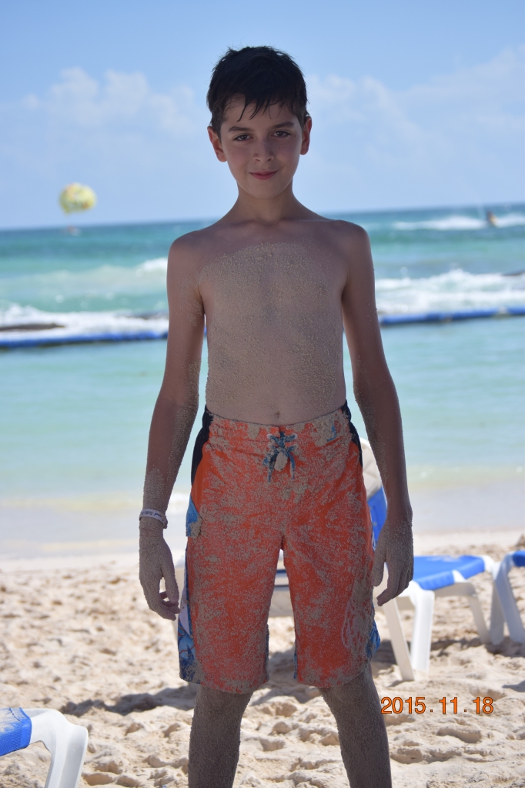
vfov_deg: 24.6
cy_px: 394
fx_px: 1806
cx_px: 262
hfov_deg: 16.5
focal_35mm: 82
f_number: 4
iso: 200
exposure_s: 1/2500
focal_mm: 55
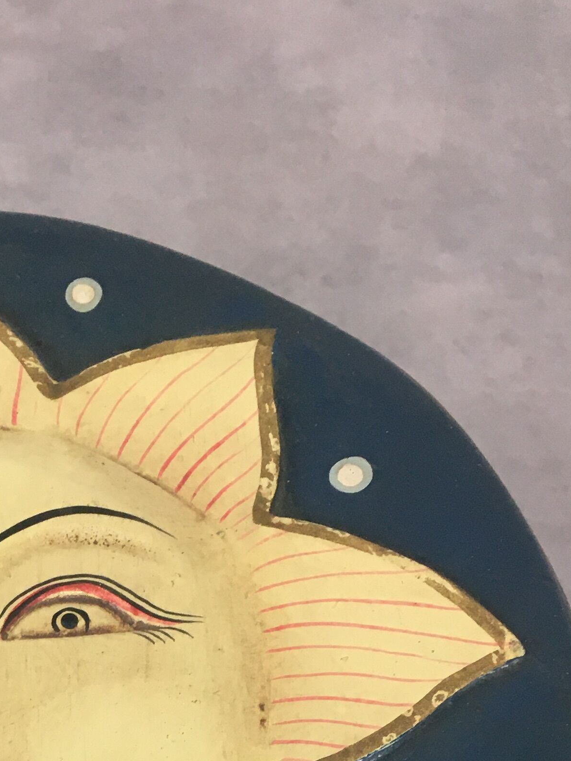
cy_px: 962
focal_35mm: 74
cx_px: -44
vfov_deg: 23.6
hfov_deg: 19.2
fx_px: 1628
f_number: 2.2
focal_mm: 4.15
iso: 50
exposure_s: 1/33
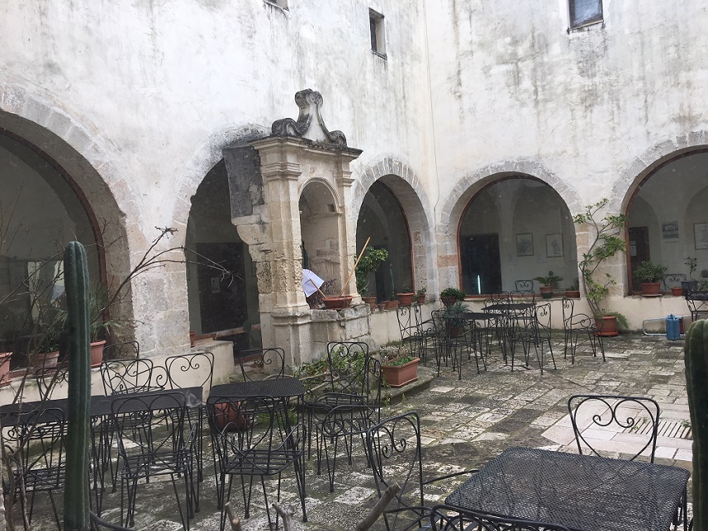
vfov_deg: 48.2
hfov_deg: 61.7
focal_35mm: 29
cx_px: 354
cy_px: 266
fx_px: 593
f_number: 2.2
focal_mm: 4.15
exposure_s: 1/100
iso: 25
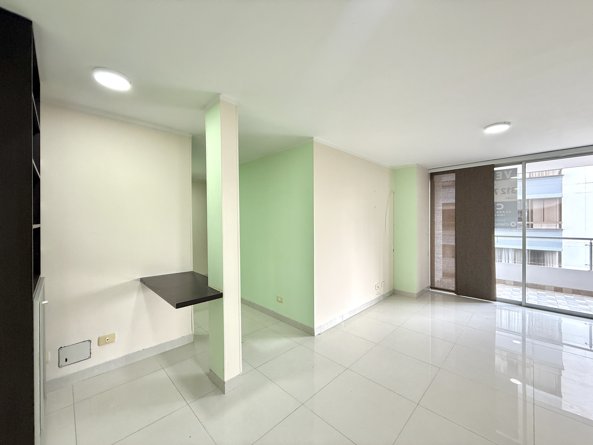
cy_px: 222
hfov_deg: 102.1
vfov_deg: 85.7
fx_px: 240
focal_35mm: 14
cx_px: 296
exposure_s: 1/120
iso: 250
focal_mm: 2.22
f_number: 2.2
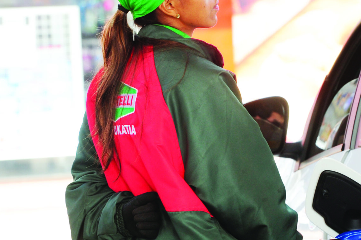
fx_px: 4158
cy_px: 135
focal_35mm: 415
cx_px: 211
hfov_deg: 5.0
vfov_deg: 3.3
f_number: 8
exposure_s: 1/200
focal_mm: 185
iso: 800
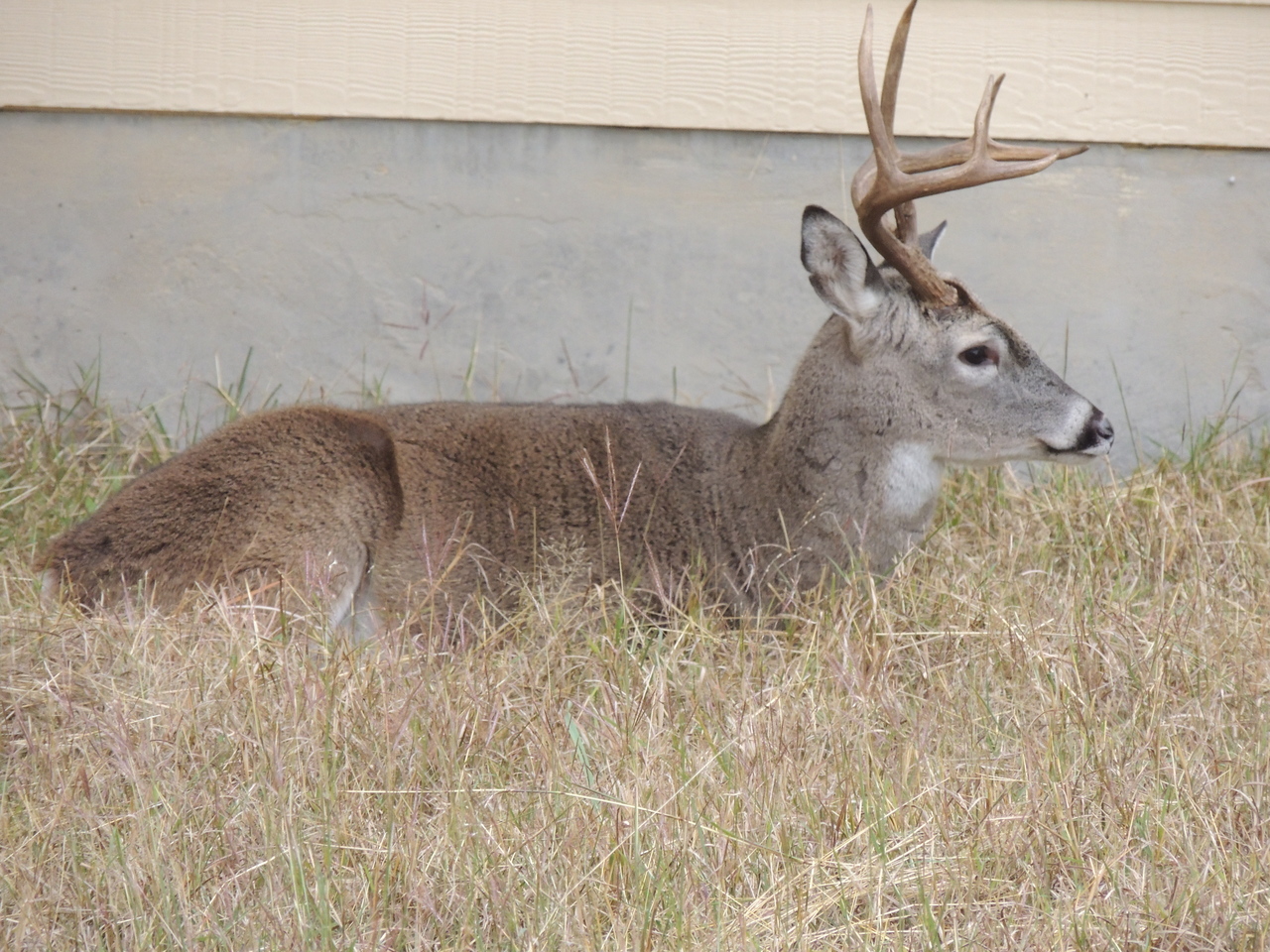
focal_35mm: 550
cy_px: 476
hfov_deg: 3.6
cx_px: 635
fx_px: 20179
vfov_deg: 2.7
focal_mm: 98.1
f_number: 4.9
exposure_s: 1/400
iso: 500
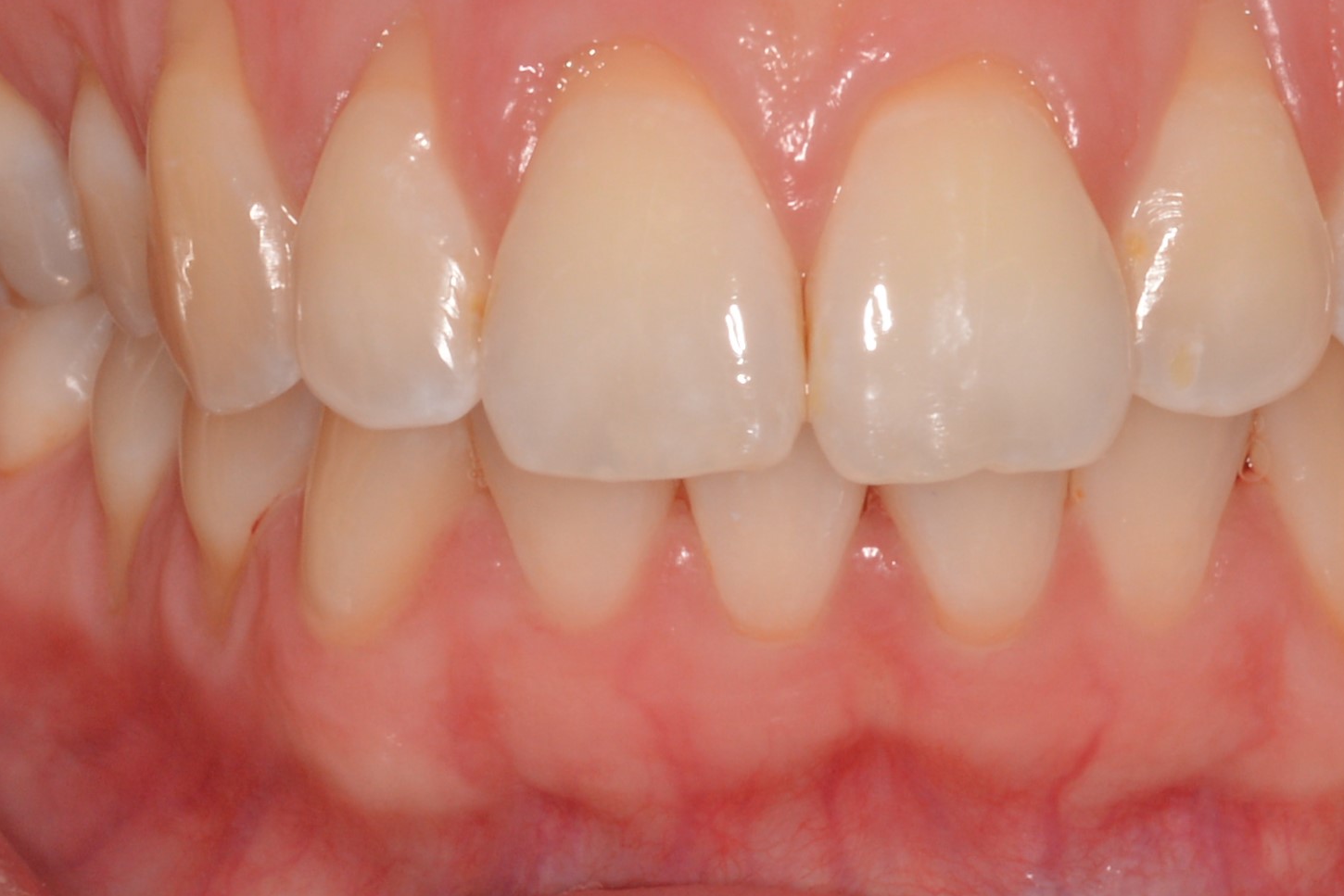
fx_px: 7019
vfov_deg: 7.3
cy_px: 275
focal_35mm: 188
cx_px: 816
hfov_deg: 10.9
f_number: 22
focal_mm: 90
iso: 160
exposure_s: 1/60
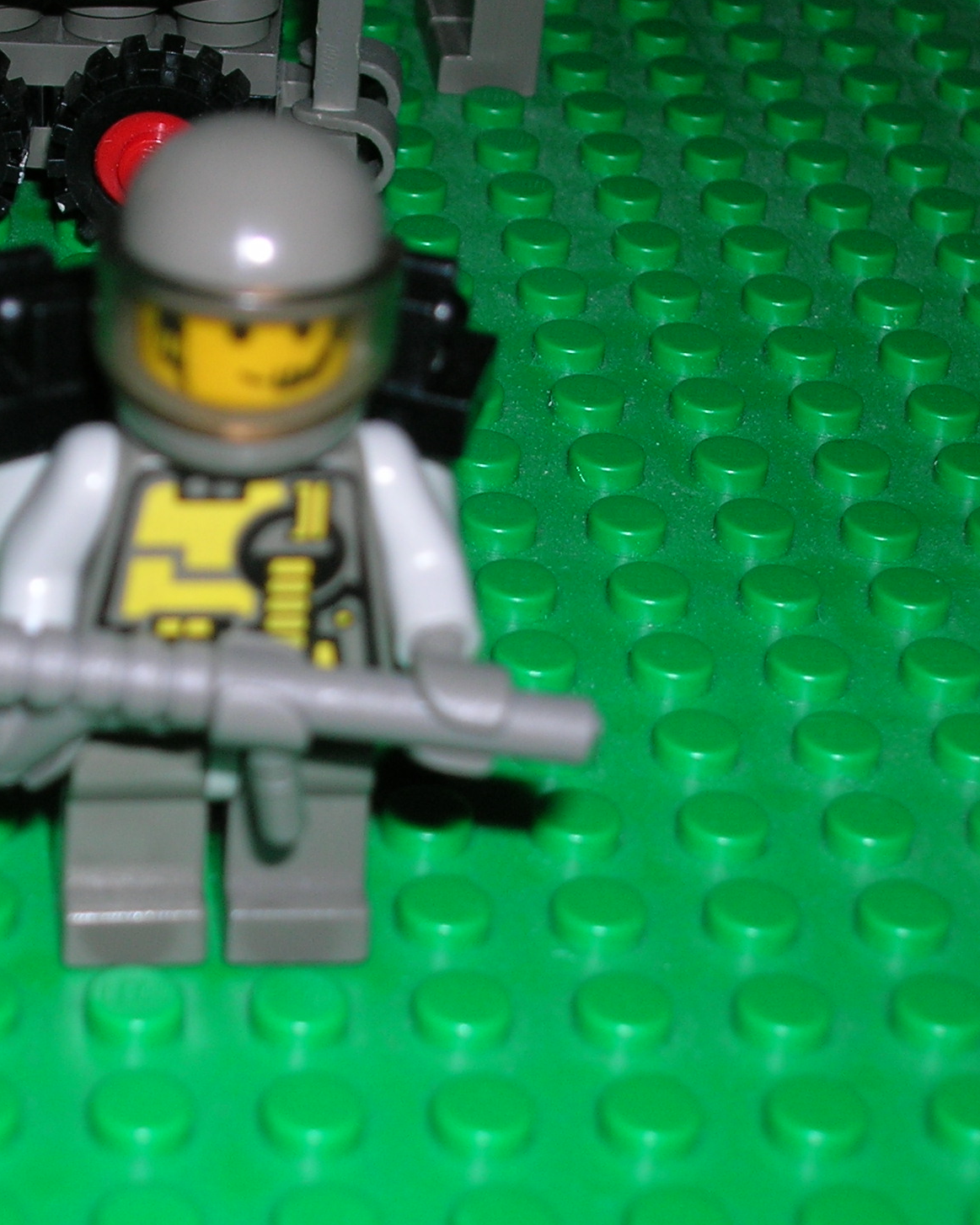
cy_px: 655
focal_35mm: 89
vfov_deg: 21.5
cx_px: 217
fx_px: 3227
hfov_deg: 17.1
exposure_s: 1/60.1
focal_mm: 9.7
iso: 50
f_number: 3.5
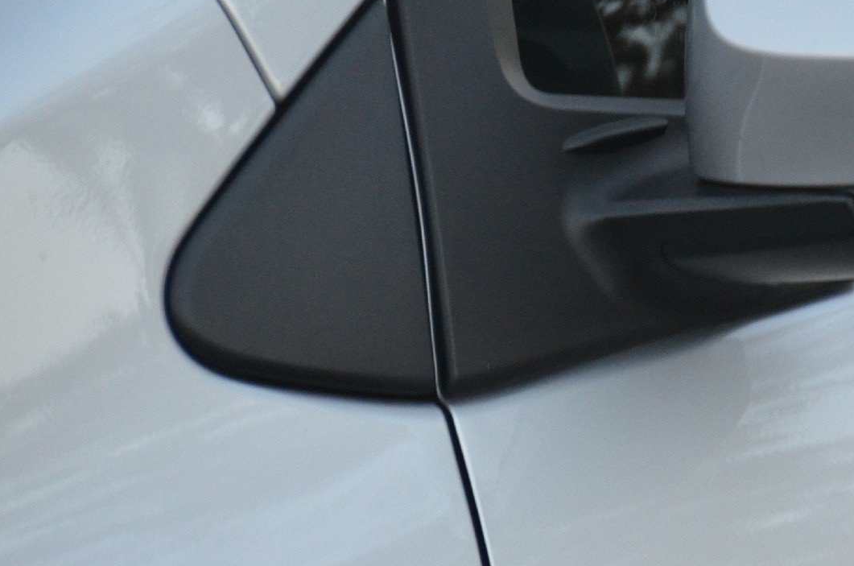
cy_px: 145
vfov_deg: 1.9
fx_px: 16739
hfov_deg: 2.9
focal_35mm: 707
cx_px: 914
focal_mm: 200
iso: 1600
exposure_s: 1/320
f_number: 5.6
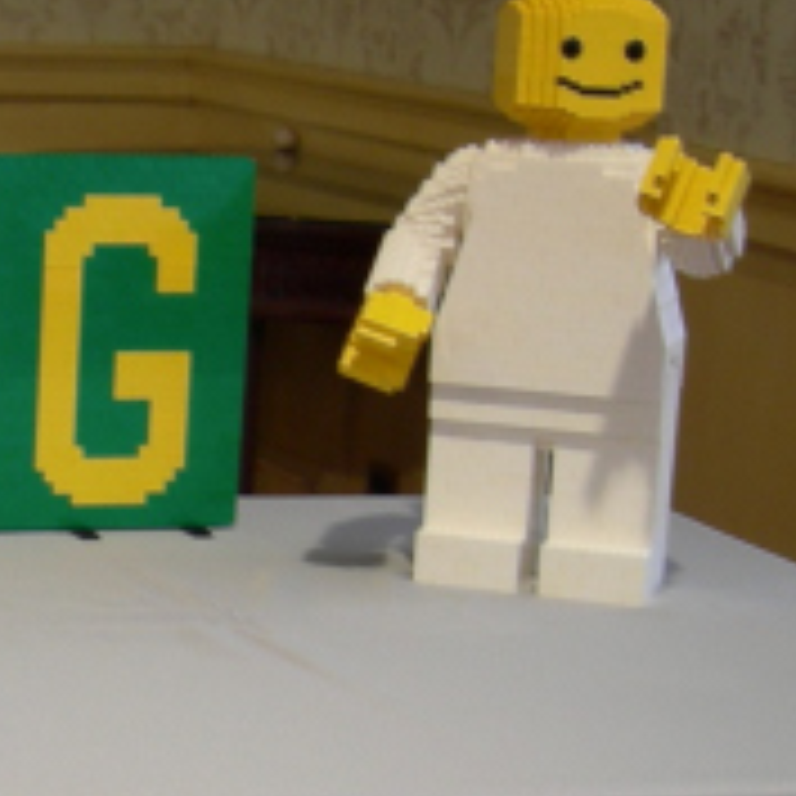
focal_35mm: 115
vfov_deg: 15.0
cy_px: 670
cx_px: -274
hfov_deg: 14.4
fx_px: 2992
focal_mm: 7.5
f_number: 2.7
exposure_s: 1/3.9
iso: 107
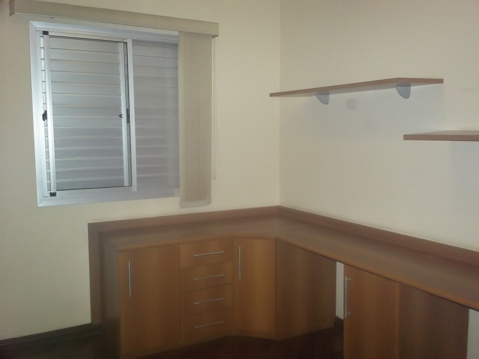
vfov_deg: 37.7
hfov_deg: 49.0
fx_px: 526
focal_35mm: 38
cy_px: 180
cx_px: 240
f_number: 4.5
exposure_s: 1/60
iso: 360
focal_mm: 6.3
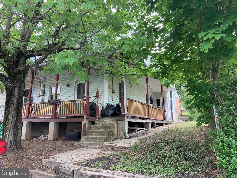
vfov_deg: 53.1
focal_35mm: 26
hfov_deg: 67.3
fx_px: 178
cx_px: 118
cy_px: 89
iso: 32
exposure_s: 1/121
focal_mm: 4.25
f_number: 1.8
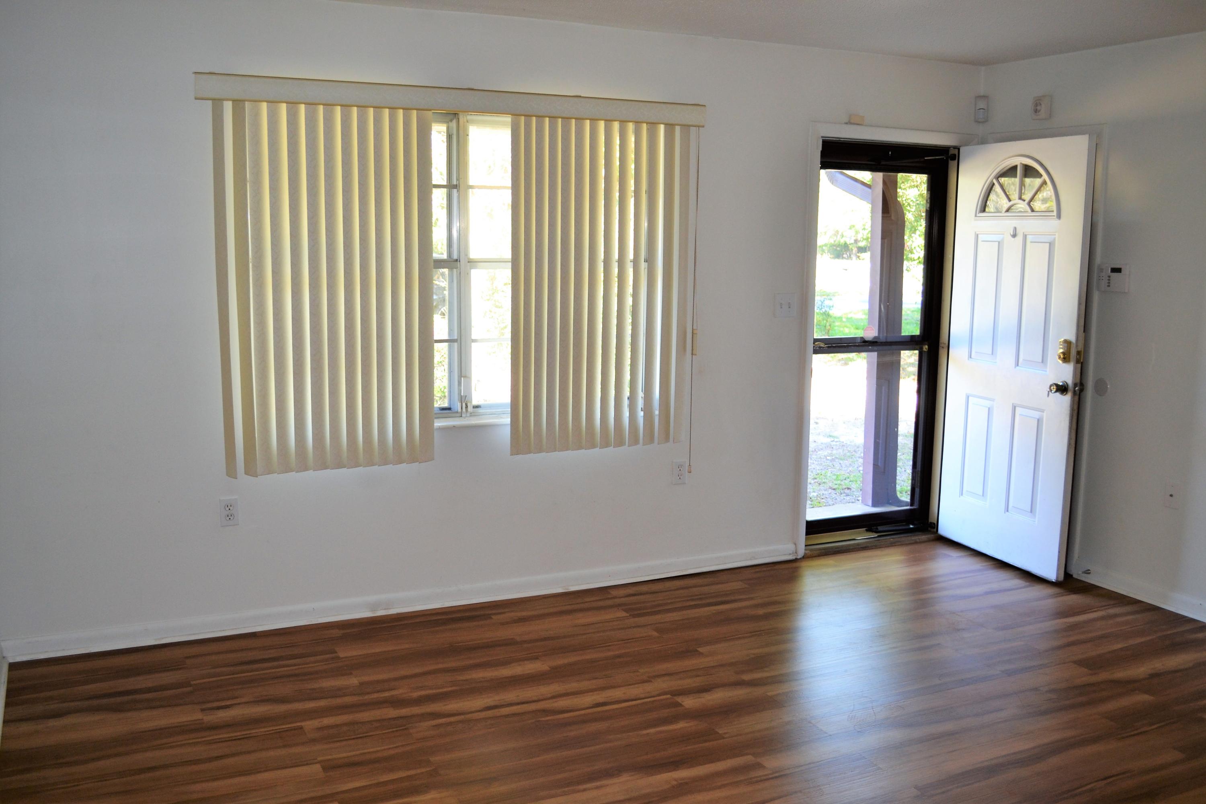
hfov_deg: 57.2
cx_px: 603
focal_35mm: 33
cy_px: 402
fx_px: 1105
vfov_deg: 40.0
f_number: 4
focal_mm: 22
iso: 400
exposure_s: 1/60
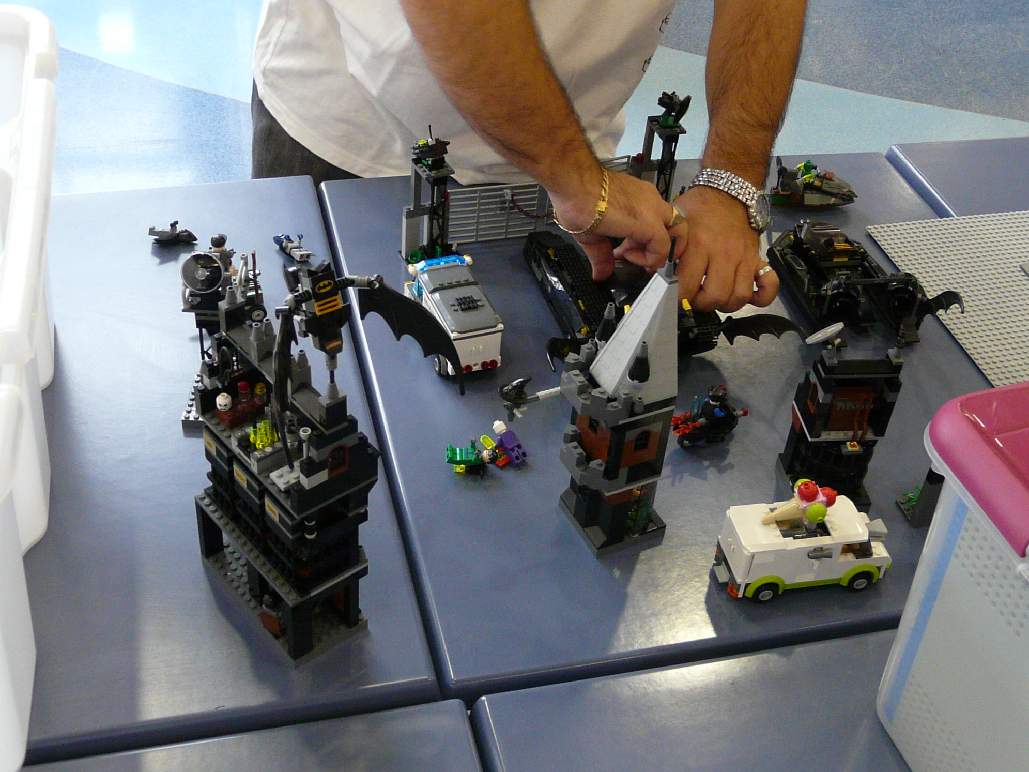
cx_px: 534
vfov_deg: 32.1
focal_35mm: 45
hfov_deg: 42.1
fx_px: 1338
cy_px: 296
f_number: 2.8
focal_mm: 4.6
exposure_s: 1/15
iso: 200
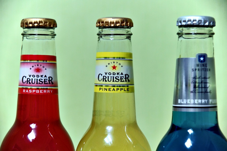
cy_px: 76
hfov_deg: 13.0
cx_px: 114
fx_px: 993
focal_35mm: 158
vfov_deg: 8.7
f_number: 5.6
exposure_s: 1/20
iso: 400
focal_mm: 105
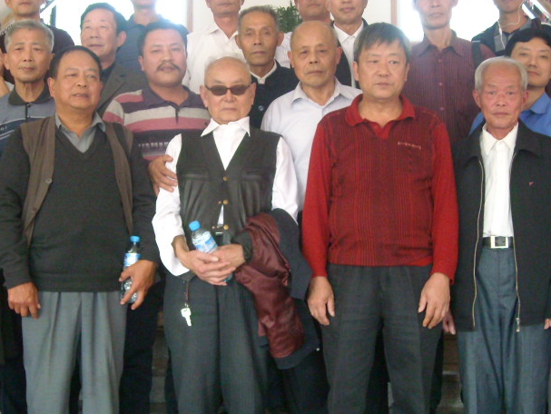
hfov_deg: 32.7
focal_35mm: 59
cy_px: 212
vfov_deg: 24.8
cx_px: 252
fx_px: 940
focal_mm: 5.7
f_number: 2.8
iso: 383
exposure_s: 1/60
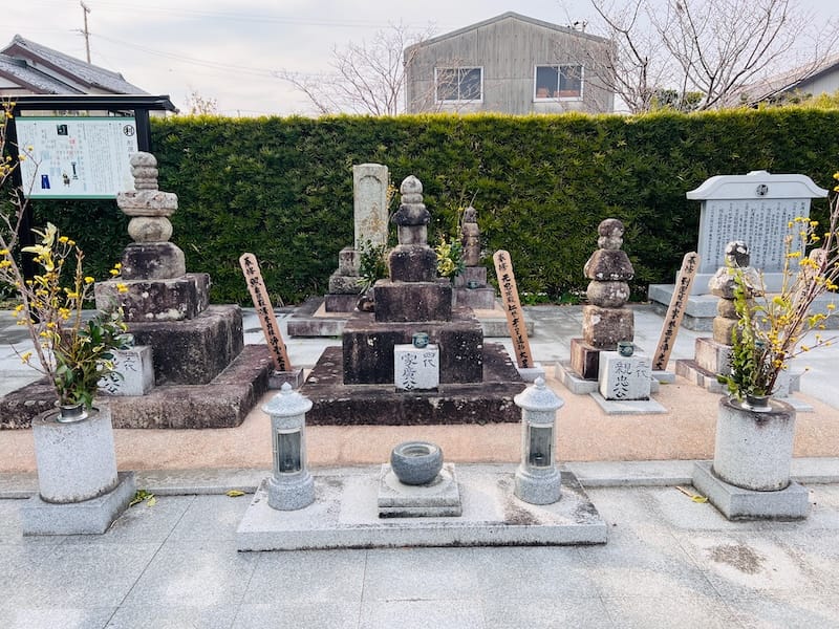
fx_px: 630
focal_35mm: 26
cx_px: 420
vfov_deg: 53.1
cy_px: 314
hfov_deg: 67.3
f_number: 1.5
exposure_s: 1/840
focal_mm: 5.7
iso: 50
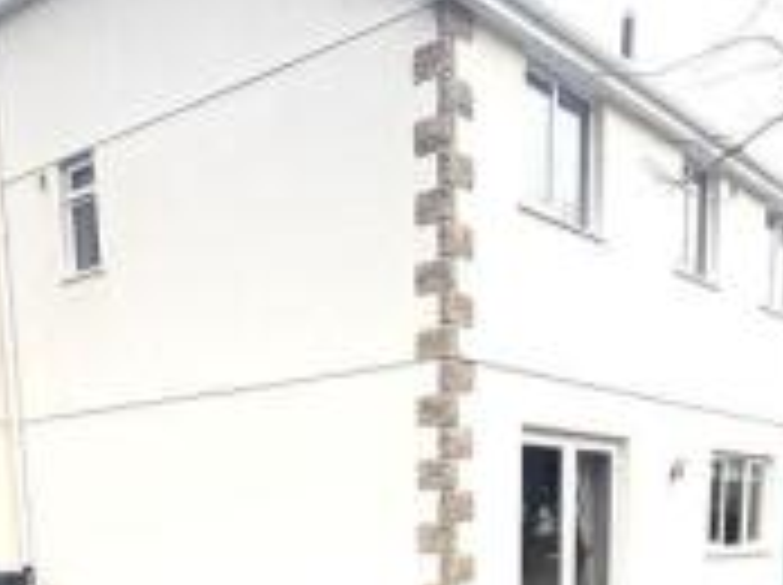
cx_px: 394
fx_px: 1062
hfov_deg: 40.5
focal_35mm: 47
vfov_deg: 26.4
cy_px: 749
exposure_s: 1/180
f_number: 2.2
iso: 40
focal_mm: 2.22
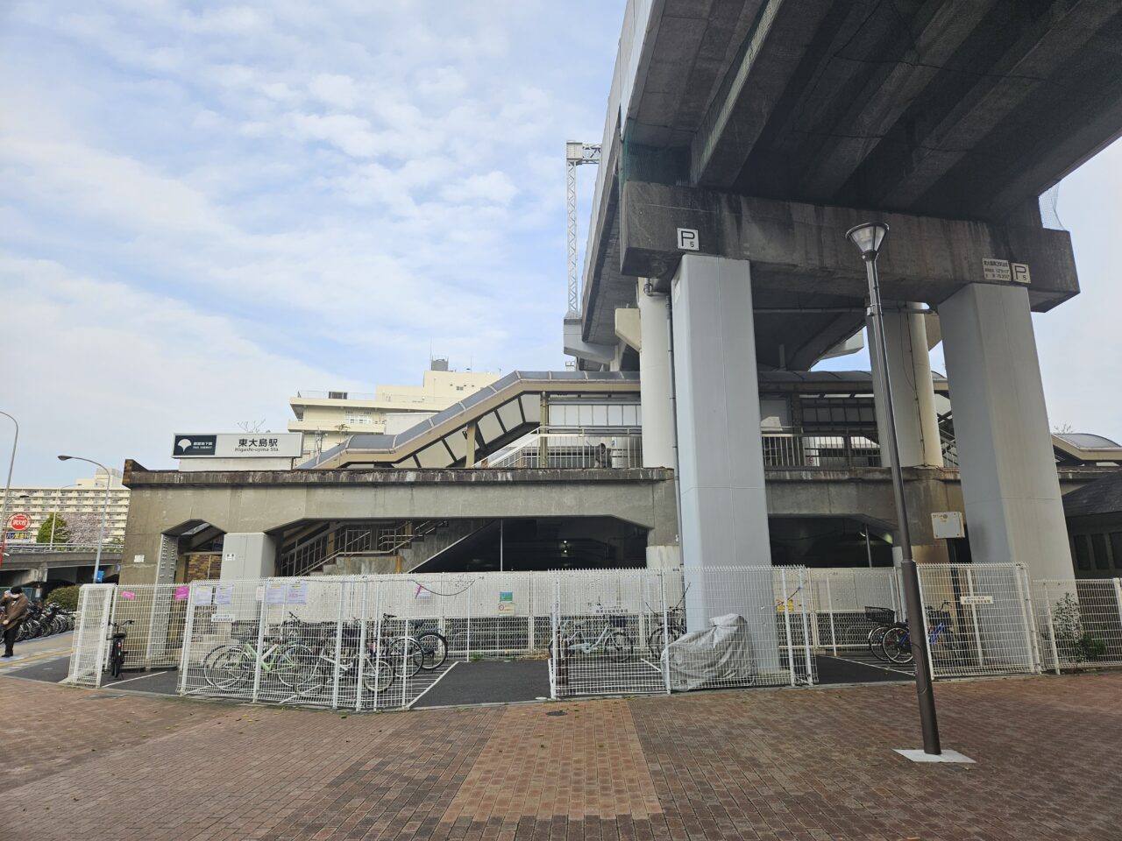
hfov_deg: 73.9
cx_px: 561
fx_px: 745
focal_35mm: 23
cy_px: 420
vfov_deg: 58.9
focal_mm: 5.4
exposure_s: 1/932
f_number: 1.8
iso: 25
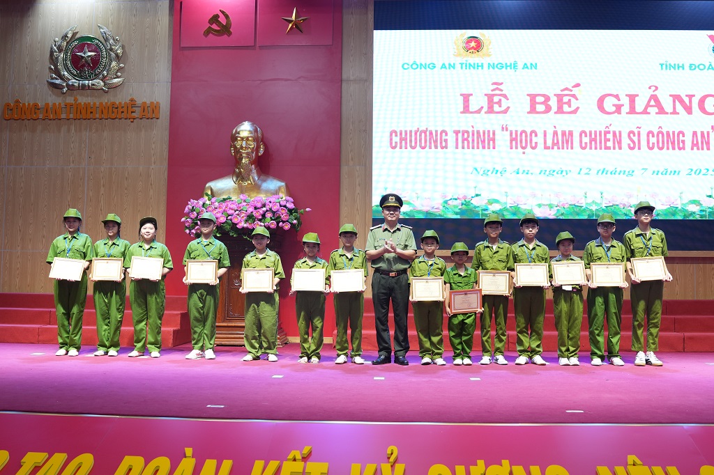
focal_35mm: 36
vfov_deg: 36.8
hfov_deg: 53.1
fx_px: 714
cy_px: 238
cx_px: 357
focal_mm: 24
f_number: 2.8
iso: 500
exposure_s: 1/100
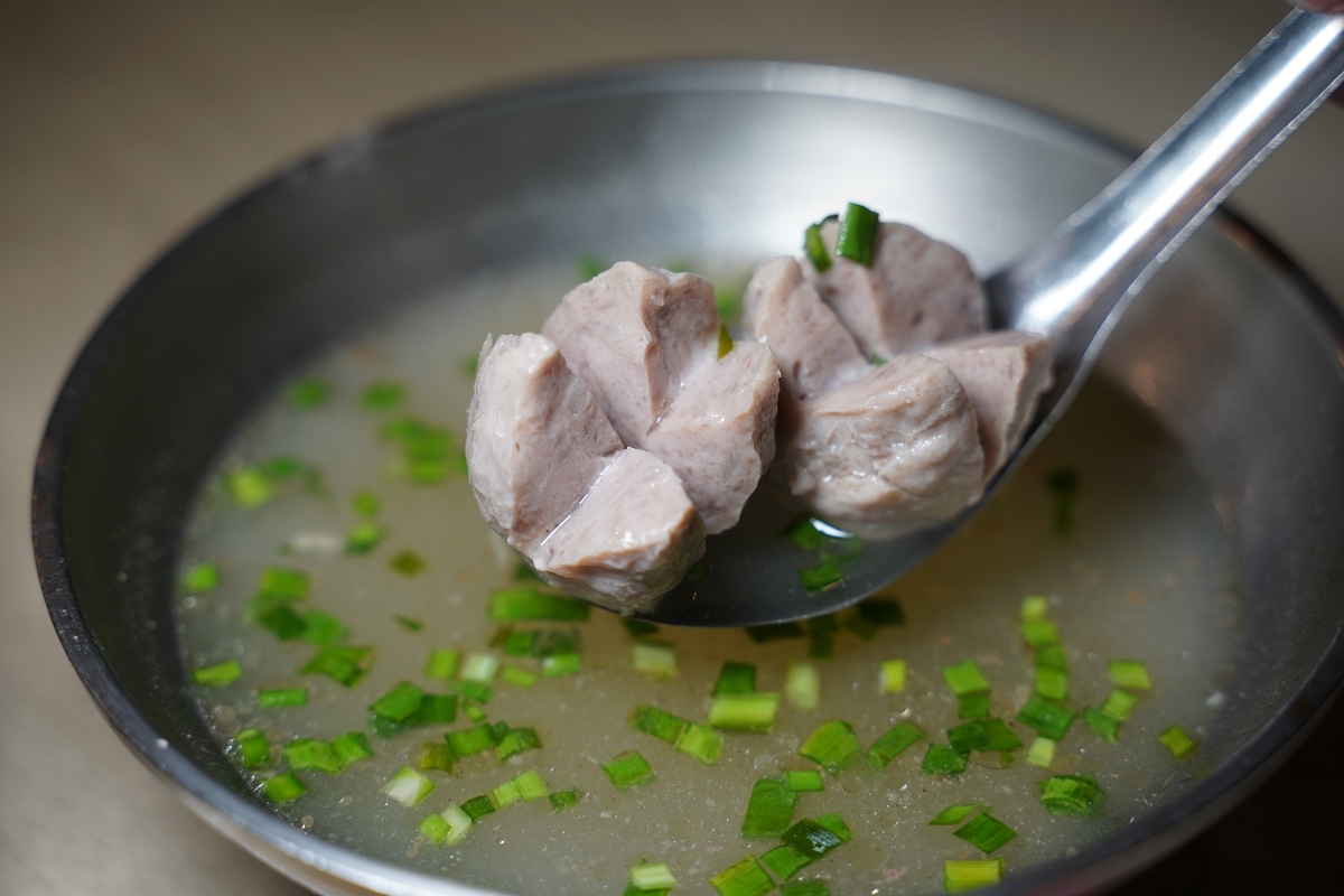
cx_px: 672
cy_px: 448
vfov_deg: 18.2
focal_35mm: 75
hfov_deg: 27.0
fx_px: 2800
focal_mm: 75
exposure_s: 1/80
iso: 250
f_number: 4
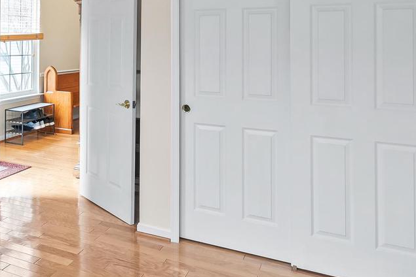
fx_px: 393
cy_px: 28
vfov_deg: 36.5
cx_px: 94
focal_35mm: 34
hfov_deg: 52.8
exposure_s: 1/30
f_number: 7.1
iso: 640
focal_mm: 10
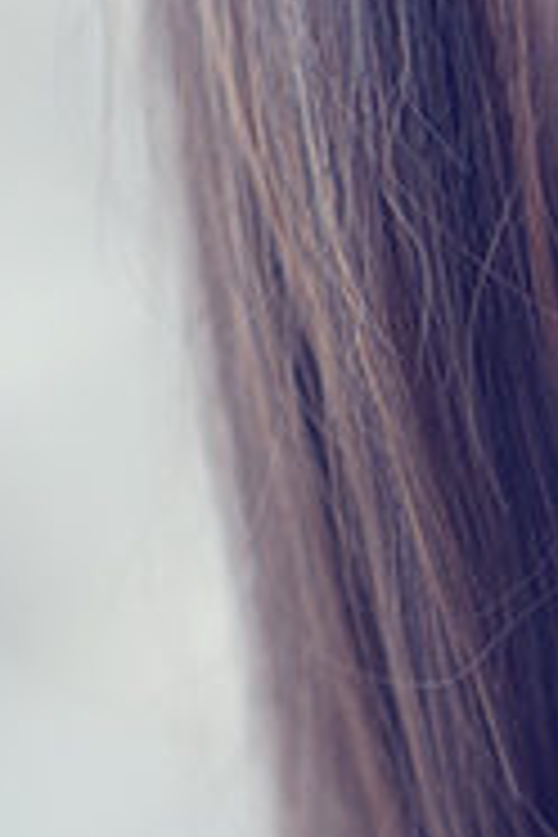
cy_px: 666
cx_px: 1298
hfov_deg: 3.0
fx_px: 10624
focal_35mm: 457
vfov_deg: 4.5
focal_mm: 85
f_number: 2.2
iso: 1000
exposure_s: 1/160
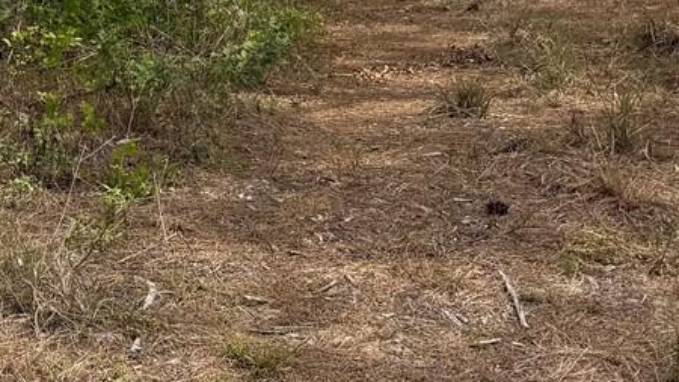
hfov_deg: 20.0
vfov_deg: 12.7
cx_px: -323
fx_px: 1674
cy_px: -77
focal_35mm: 93
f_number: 1.78
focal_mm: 6.76
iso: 80
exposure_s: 1/3279
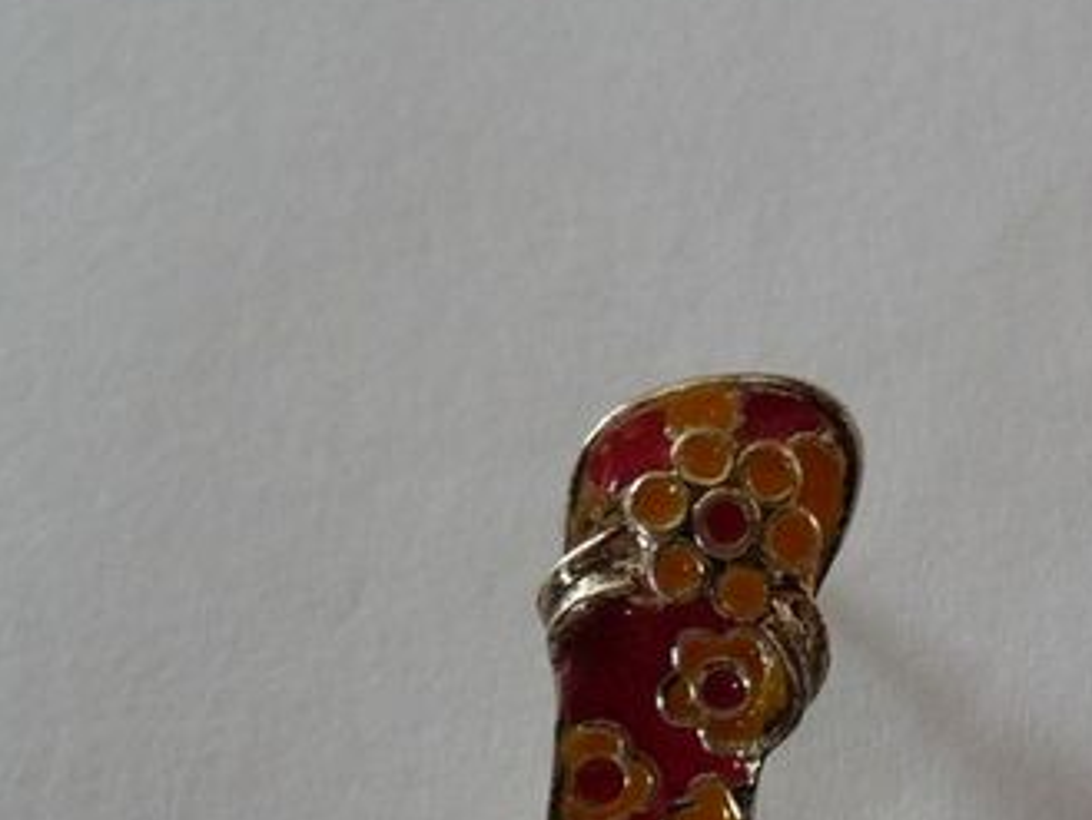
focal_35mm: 85
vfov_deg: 16.8
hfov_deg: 22.1
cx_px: 1095
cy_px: 930
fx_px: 2682
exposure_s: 1/30
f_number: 3.3
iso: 125
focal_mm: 4.7
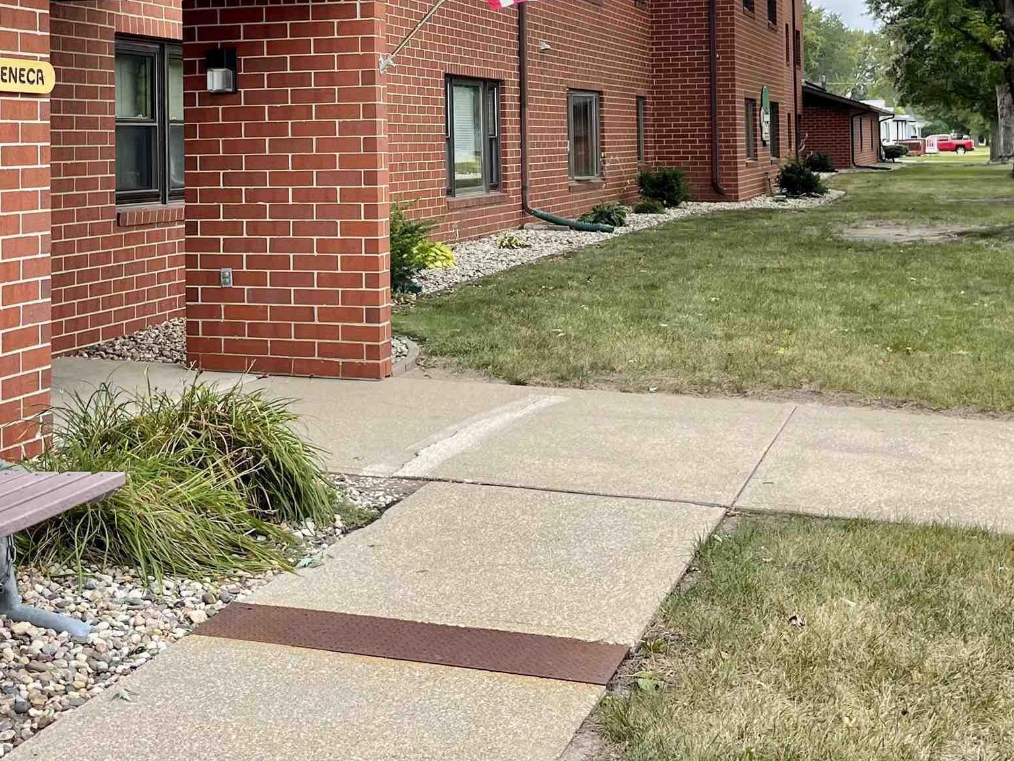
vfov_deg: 28.2
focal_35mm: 50
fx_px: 1465
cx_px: 383
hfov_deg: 38.0
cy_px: 109
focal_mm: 5.1
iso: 32
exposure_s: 1/938
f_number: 1.6
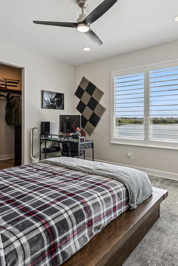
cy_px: 133
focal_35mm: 23
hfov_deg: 55.1
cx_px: 97
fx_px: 170
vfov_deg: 76.1
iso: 100
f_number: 4.5
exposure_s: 1/80
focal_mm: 10
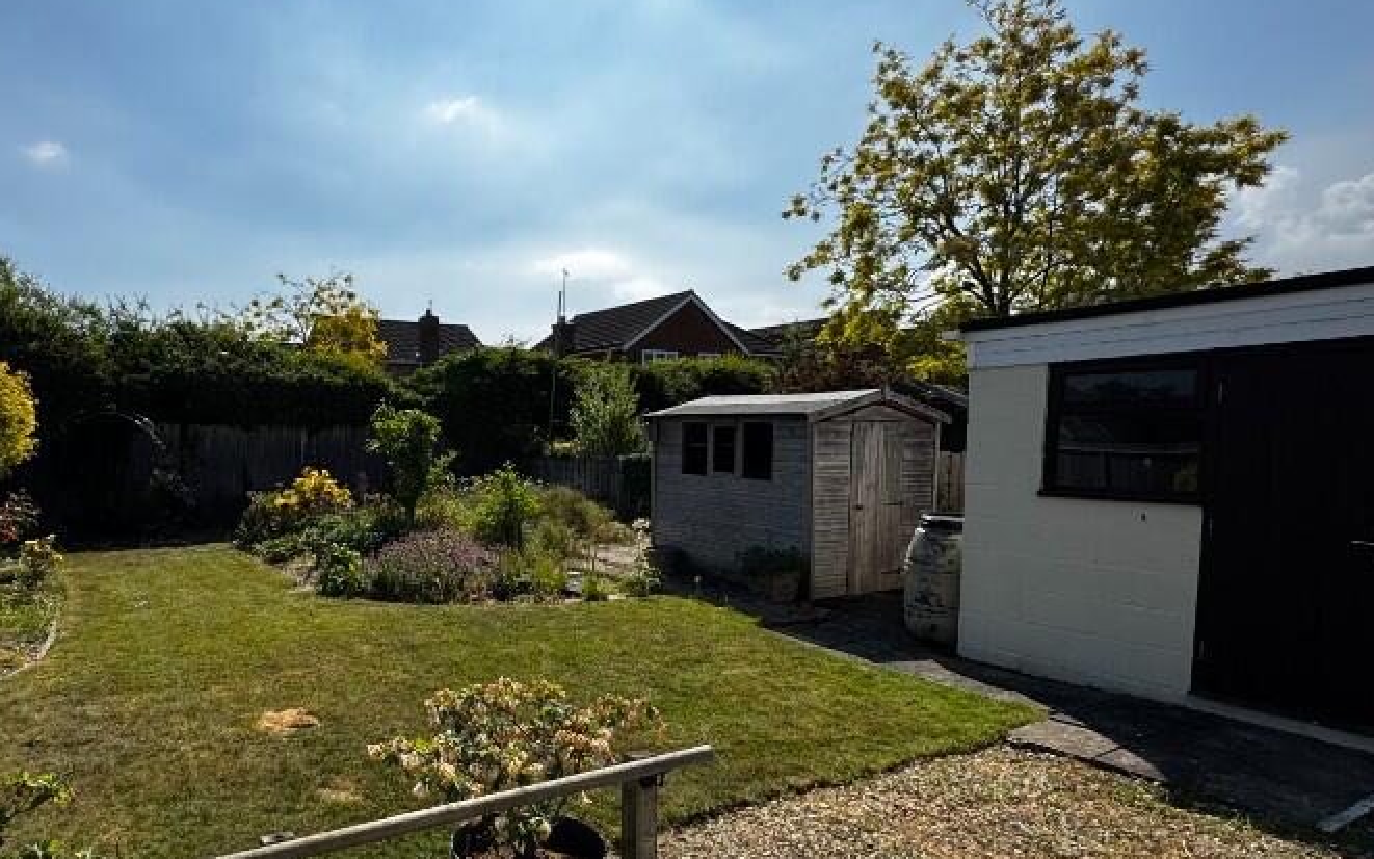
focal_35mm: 23
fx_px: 861
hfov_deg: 75.2
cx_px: 482
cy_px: 507
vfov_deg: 52.7
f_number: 2.2
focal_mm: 2.22
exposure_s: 1/2874
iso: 50
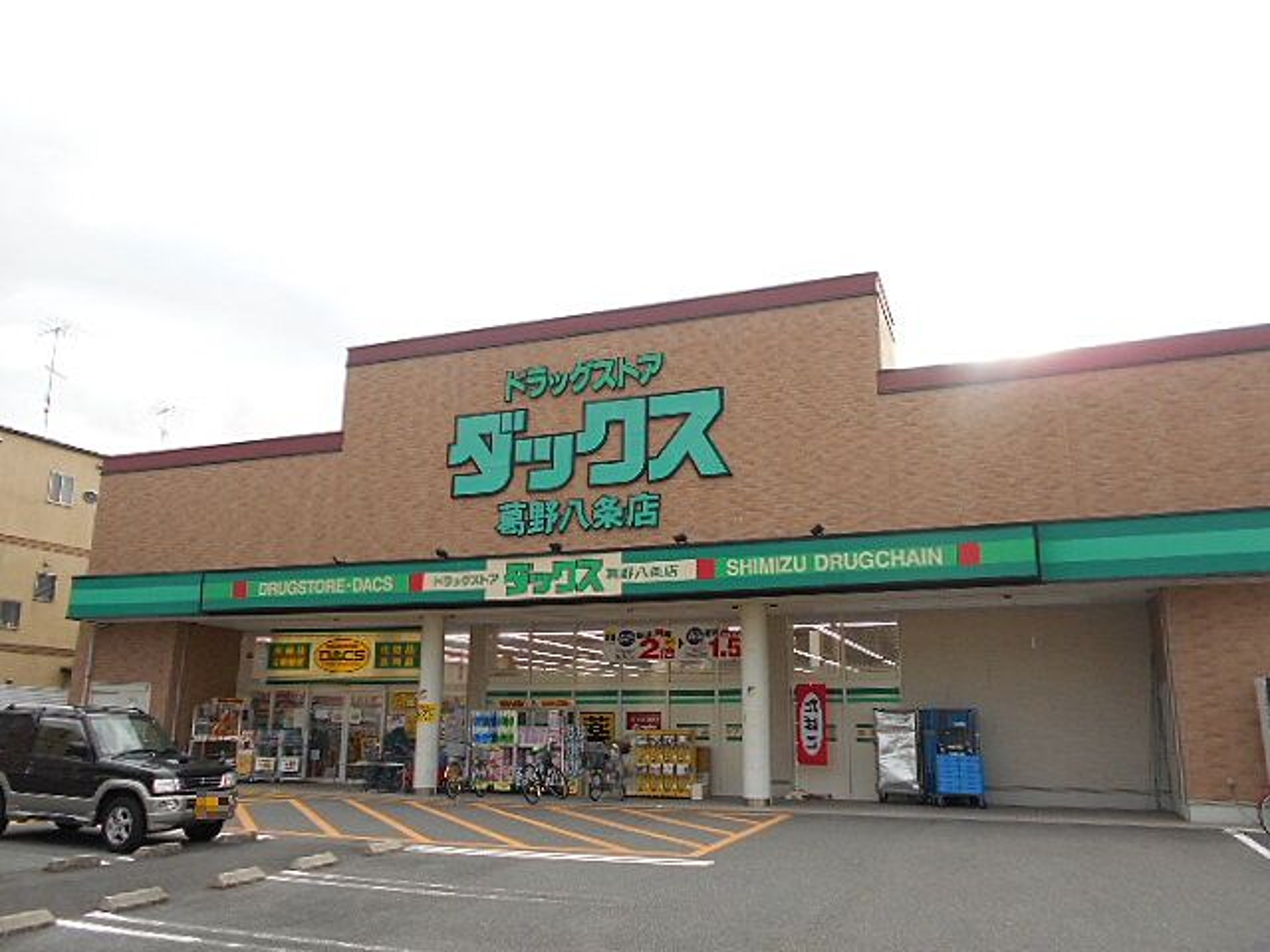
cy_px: 476
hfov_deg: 67.3
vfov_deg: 53.1
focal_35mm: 26
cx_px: 635
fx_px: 954
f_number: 3.2
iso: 80
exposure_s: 1/200
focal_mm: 4.6
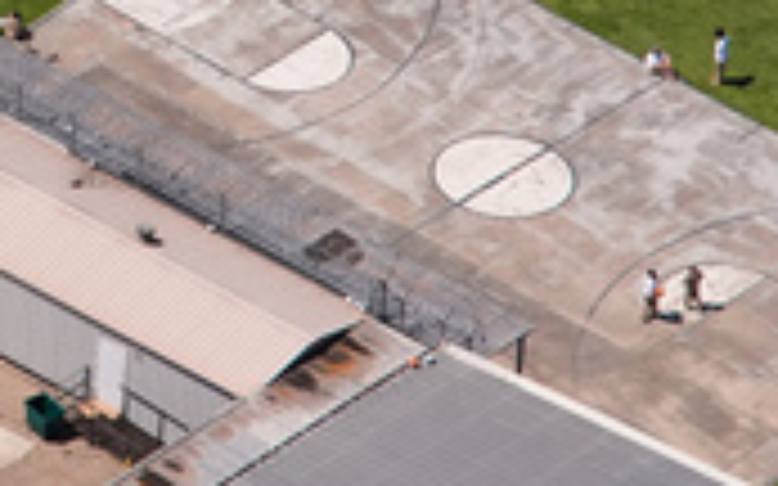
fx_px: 19013
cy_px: -158
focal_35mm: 897
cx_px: -90
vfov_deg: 1.5
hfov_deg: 2.3
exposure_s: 1/5000
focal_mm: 198
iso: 800
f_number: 6.3
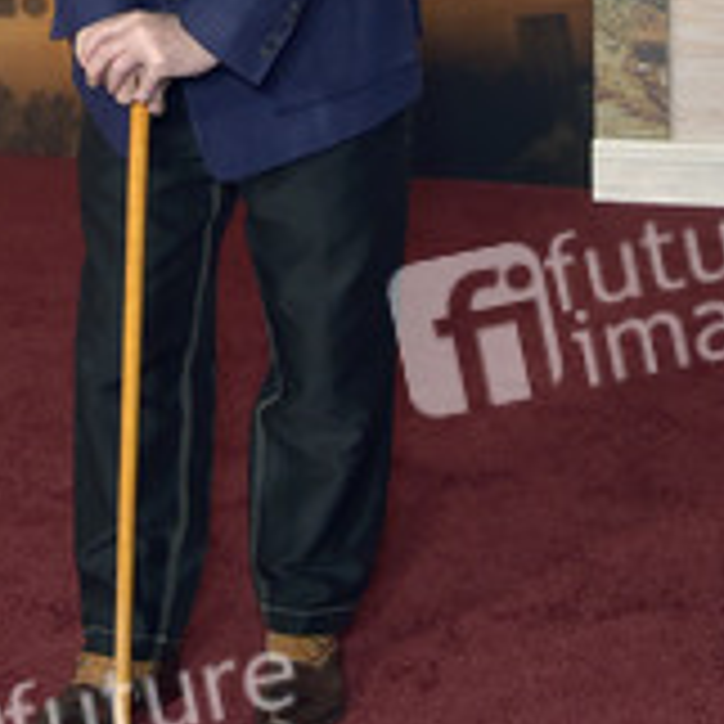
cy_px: 85
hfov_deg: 18.6
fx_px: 2201
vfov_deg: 18.4
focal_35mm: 93
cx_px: 214
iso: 1000
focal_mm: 44
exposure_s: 1/250
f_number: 5.6
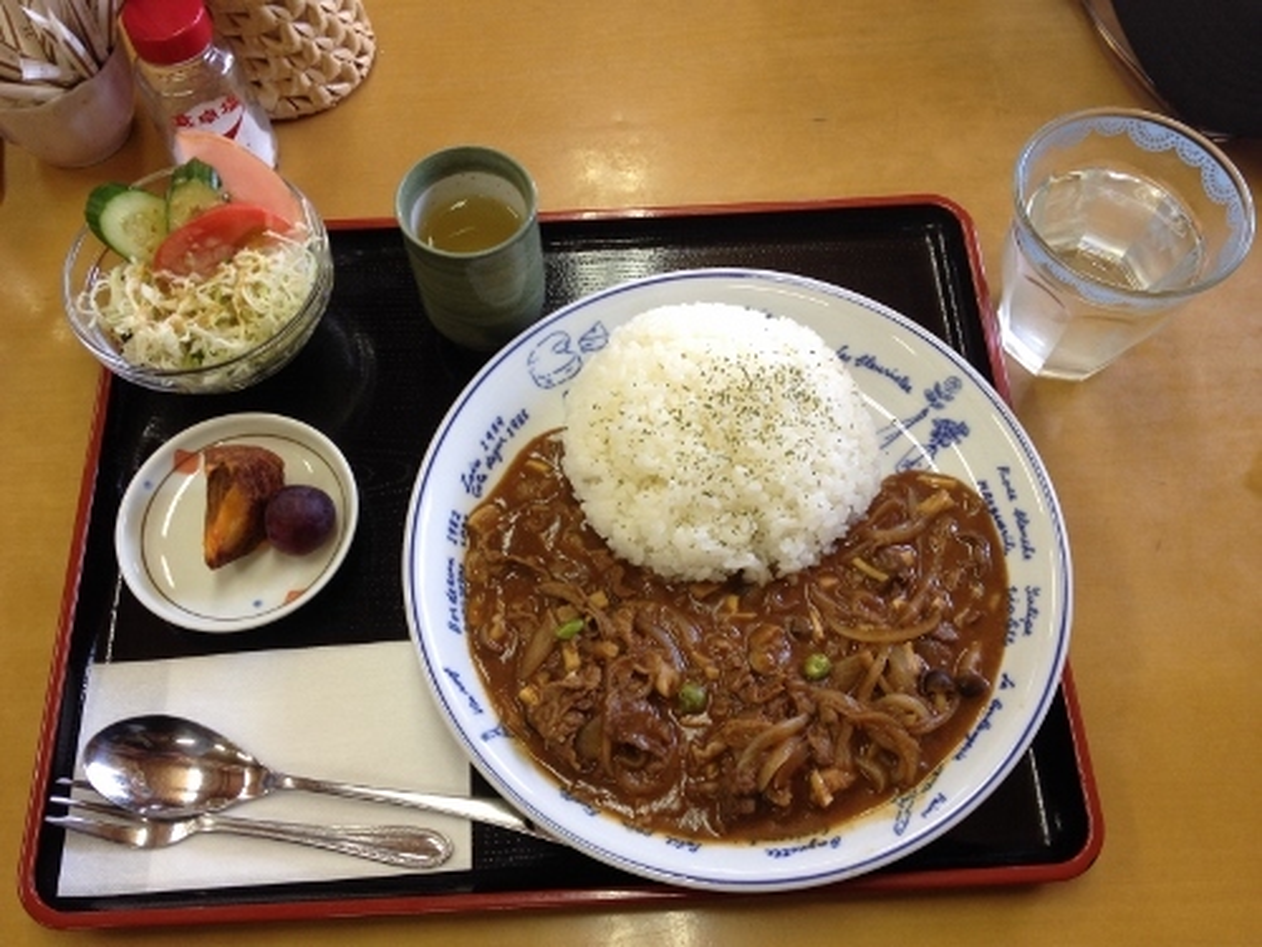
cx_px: 631
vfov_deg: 40.7
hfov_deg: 52.6
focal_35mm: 35
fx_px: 1276
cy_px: 474
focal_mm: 4.28
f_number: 2.4
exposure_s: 1/30
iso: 64
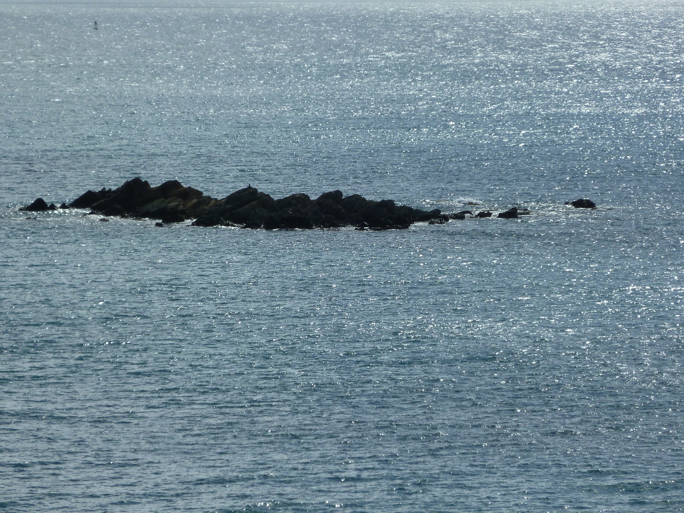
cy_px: 256
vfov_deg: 5.9
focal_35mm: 250
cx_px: 342
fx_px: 4940
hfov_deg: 7.9
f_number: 5.9
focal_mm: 36
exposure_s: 1/640
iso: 80
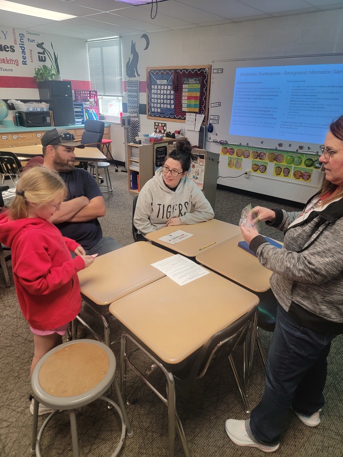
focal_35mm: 24
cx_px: 172
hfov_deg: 56.8
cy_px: 228
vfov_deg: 71.6
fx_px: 317
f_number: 1.8
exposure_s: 1/120
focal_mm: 6.7
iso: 200
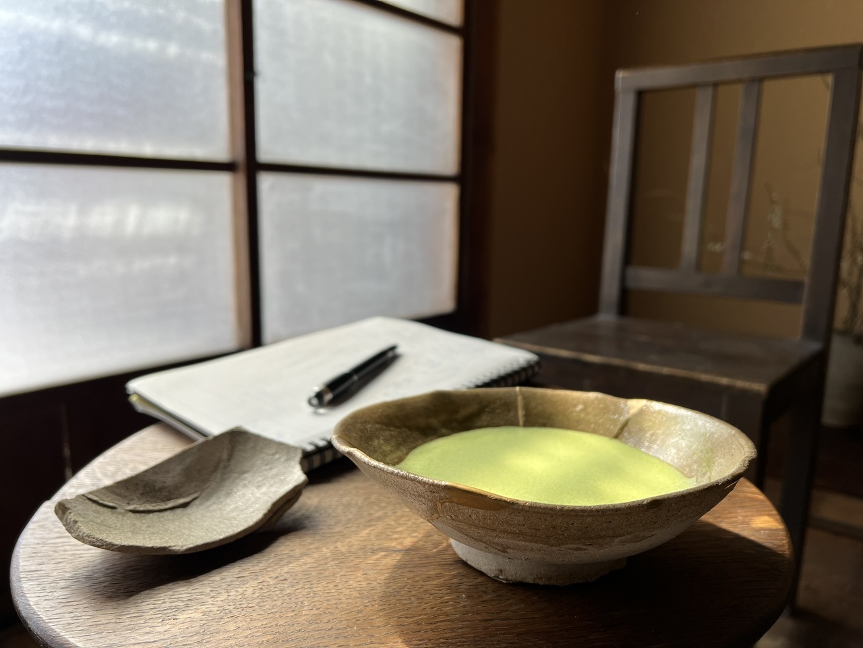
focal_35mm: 26
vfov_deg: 53.1
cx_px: 432
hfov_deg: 67.3
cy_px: 324
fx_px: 648
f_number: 1.5
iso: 50
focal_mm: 5.7
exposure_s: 1/334
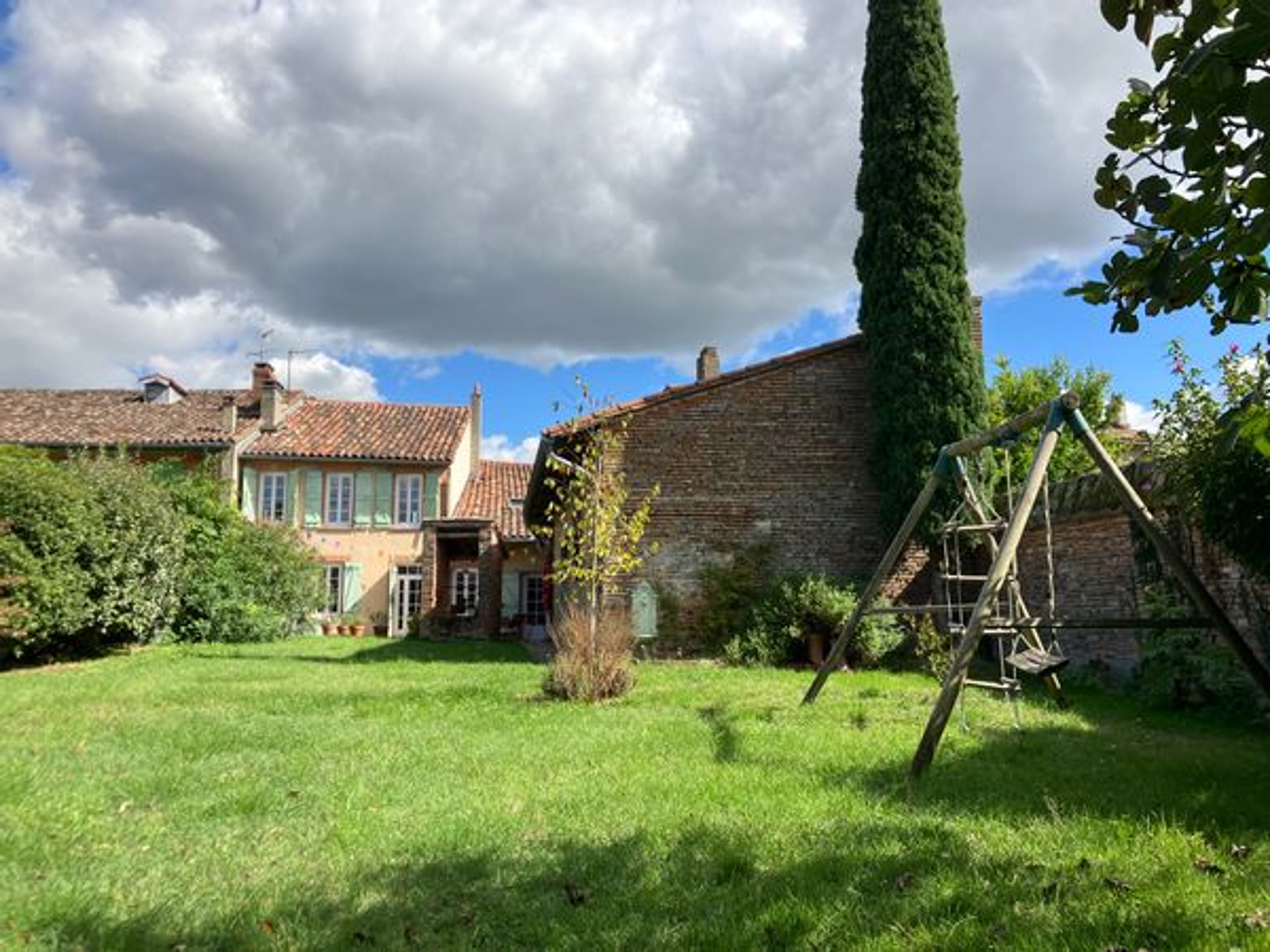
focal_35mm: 28
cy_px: 476
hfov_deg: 63.4
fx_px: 1027
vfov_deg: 49.7
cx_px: 635
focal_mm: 3.99
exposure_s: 1/1621
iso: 32
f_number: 1.8
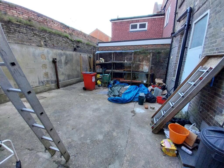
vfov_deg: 89.9
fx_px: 84
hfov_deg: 106.2
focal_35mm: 13
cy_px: 84
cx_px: 112
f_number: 2.2
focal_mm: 1.13
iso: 100
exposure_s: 1/121
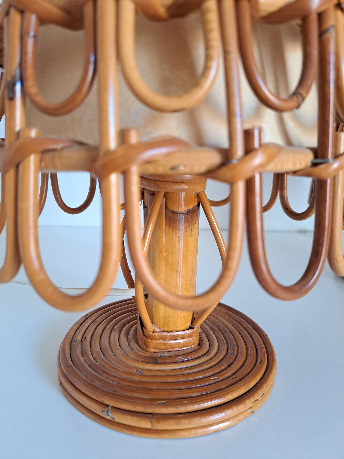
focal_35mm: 24
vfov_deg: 71.6
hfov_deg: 56.8
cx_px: 172
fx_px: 318
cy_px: 230
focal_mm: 5.23
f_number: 1.8
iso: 125
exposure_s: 1/50
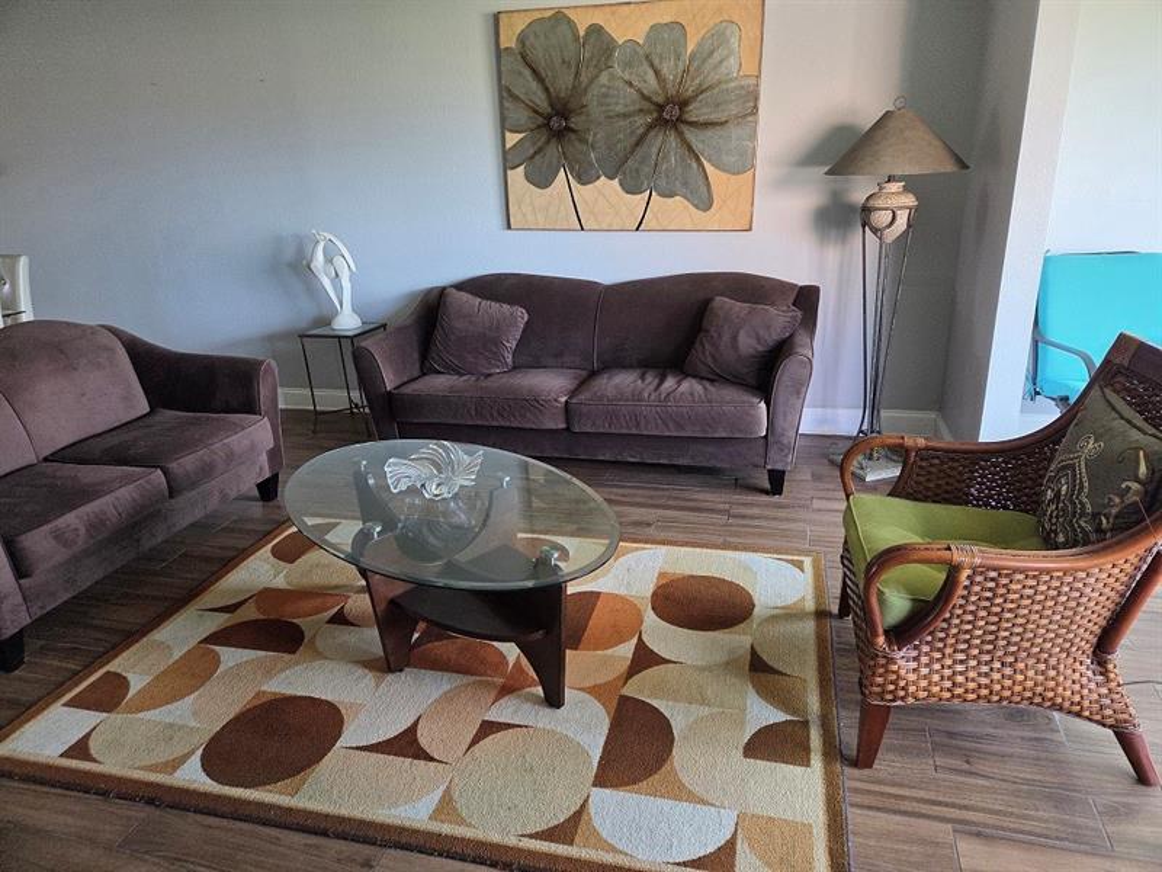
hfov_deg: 73.9
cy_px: 436
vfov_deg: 58.9
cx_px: 581
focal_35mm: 23
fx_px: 772
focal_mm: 5.4
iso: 250
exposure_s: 1/120
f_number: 1.8
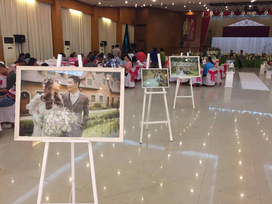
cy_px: 102
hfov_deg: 61.7
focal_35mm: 29
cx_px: 136
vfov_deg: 48.2
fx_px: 228
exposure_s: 1/33
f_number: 2.2
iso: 100
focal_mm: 4.15
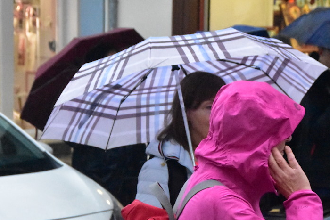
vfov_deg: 7.1
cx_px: 215
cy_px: 141
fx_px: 1768
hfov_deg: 10.7
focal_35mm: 193
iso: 20000
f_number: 8
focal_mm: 75
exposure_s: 1/1000
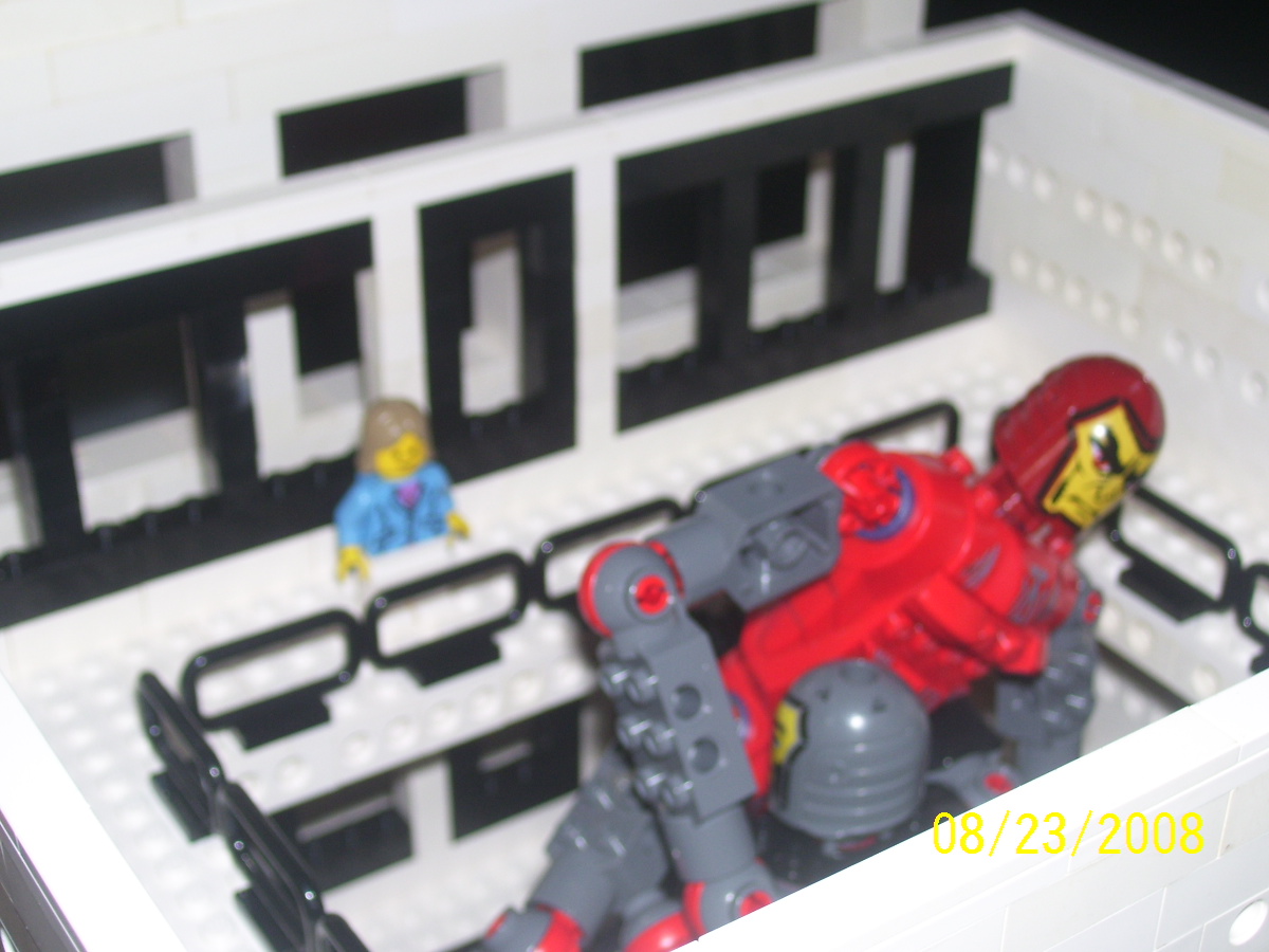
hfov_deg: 33.8
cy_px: 476
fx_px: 2090
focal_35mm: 57
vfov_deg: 25.7
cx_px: 634
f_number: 3.4
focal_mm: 9.4
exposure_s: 1/60
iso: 80
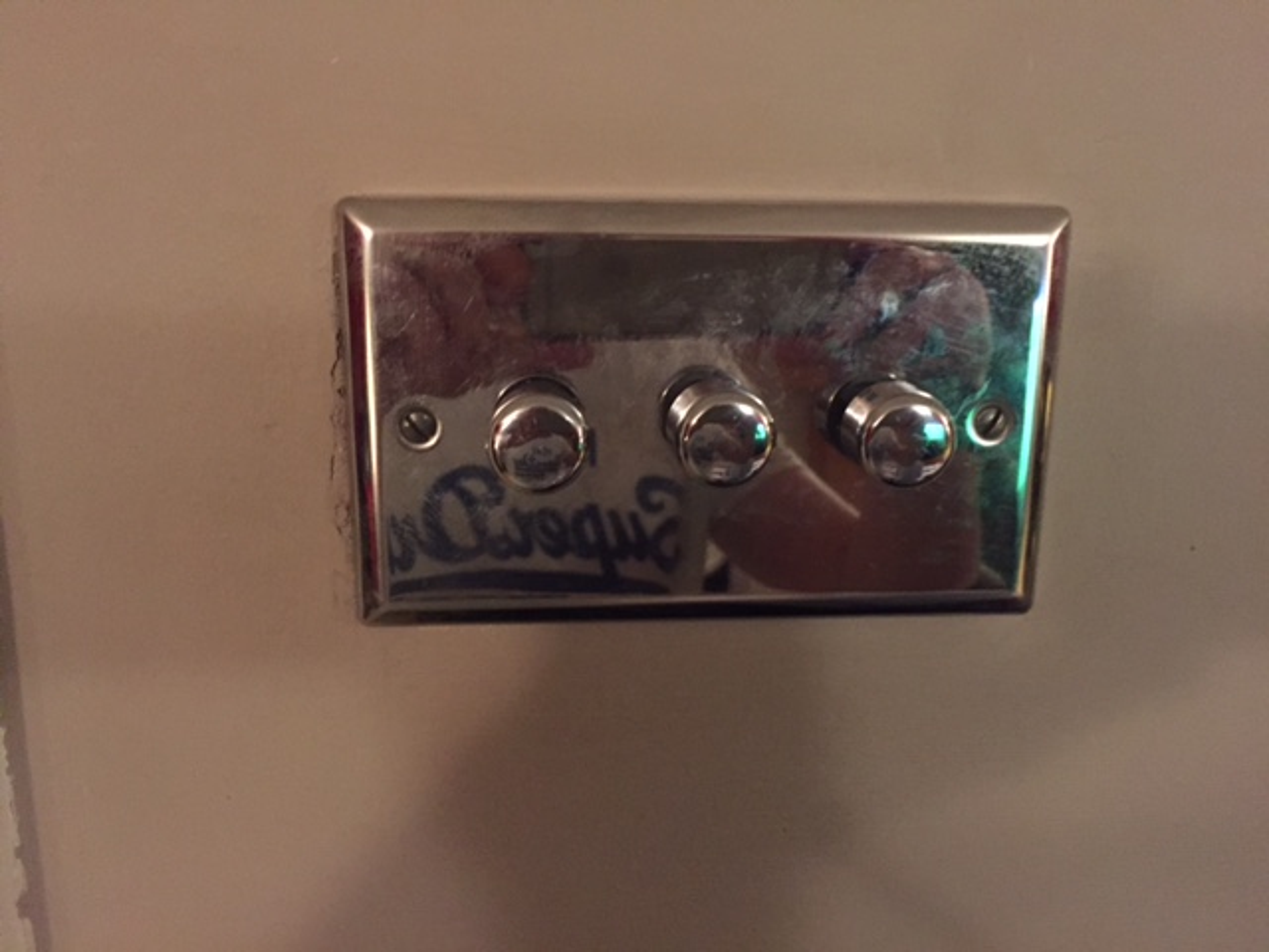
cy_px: 476
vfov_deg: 48.2
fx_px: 1063
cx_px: 634
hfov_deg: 61.7
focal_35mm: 29
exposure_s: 1/17
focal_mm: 4.15
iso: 800
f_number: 2.2
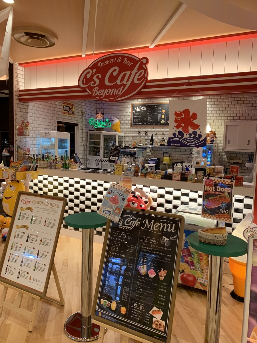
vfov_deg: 67.3
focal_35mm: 26
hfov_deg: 53.1
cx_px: 128
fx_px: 257
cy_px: 172
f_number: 1.8
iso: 100
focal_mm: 4.25
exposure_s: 1/60
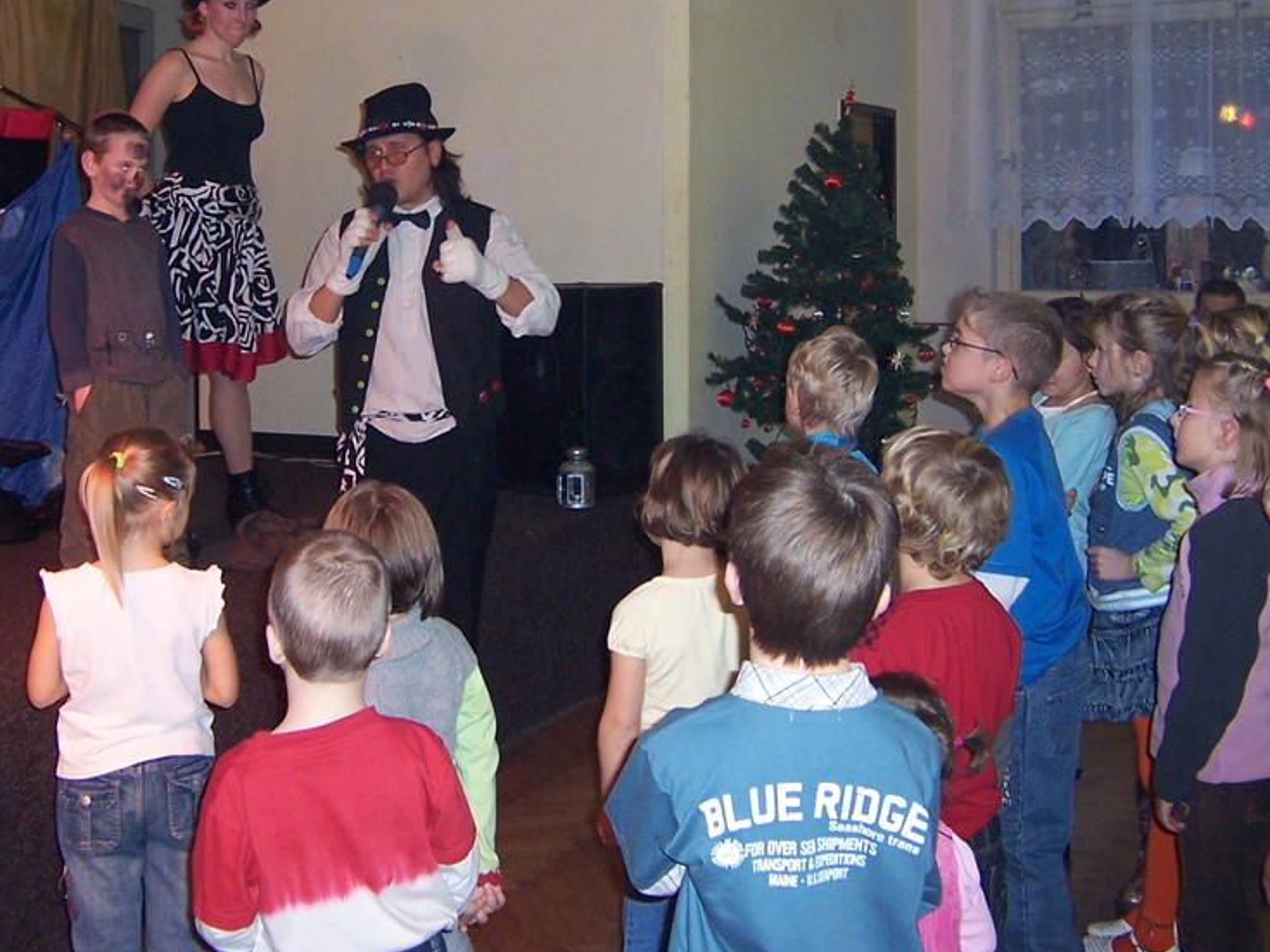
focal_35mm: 46
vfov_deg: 31.2
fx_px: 1687
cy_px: 297
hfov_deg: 41.1
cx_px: 510
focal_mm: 5.5
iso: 140
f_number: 2.8
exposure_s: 1/60
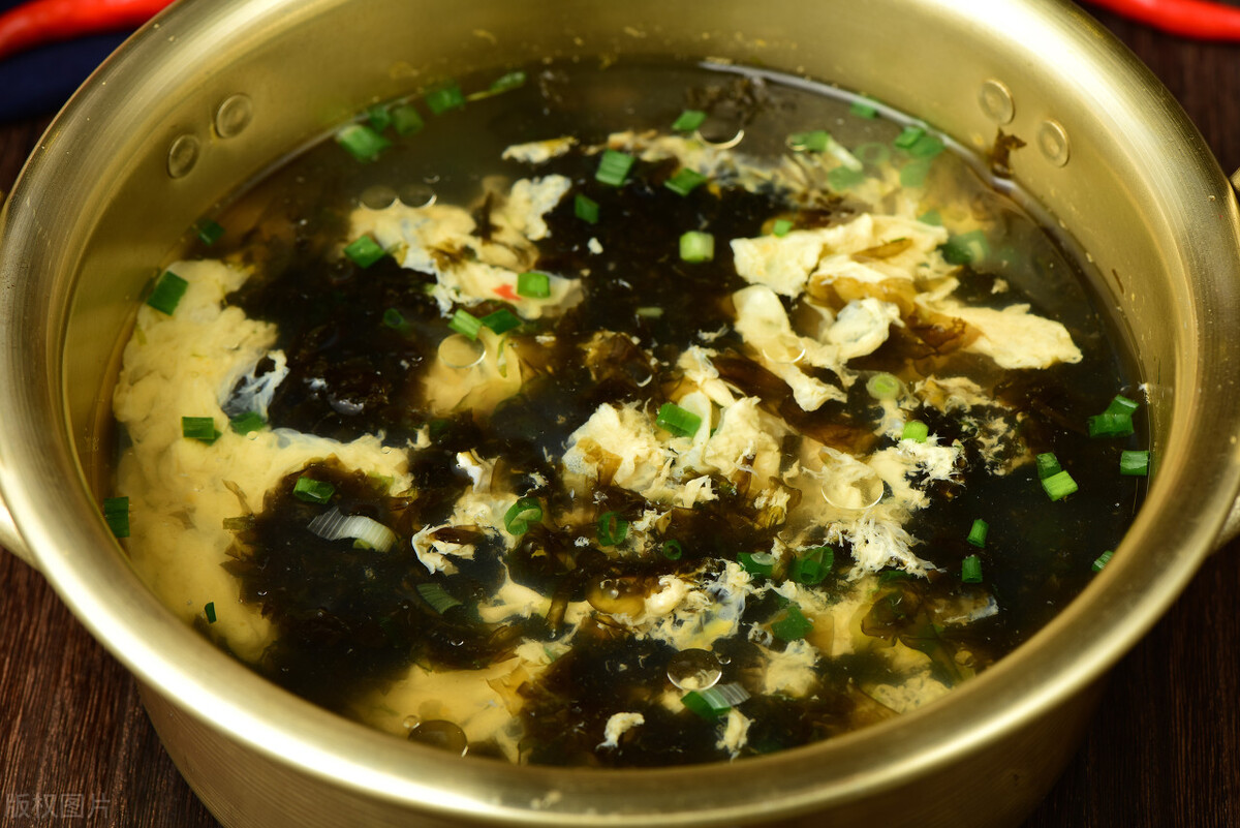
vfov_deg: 13.1
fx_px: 3618
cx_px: 620
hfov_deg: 19.4
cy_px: 414
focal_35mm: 105
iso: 125
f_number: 10
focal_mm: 105
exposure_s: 1/160
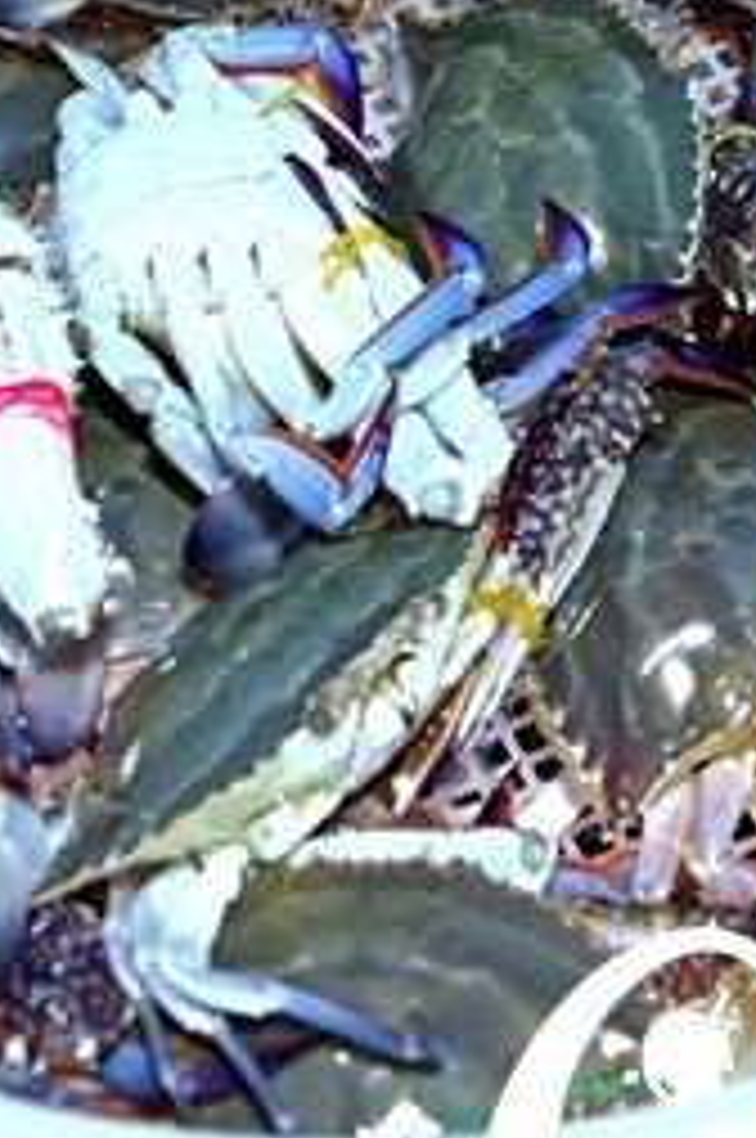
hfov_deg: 14.3
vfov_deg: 20.4
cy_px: -128
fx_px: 3000
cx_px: 122
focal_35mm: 95
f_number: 3.5
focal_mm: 24
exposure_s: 1/50
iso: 800
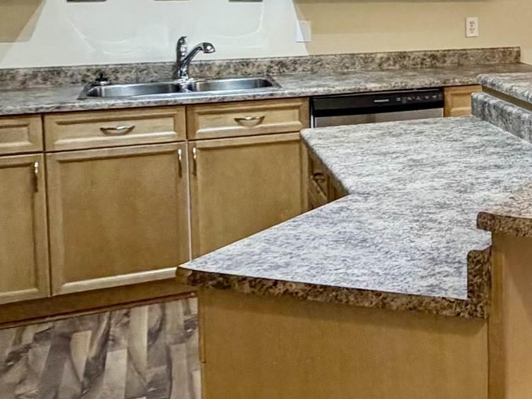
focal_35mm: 57
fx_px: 876
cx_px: 678
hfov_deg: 28.3
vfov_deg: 24.8
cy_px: 34
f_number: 2.2
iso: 200
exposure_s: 1/60
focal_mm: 2.22
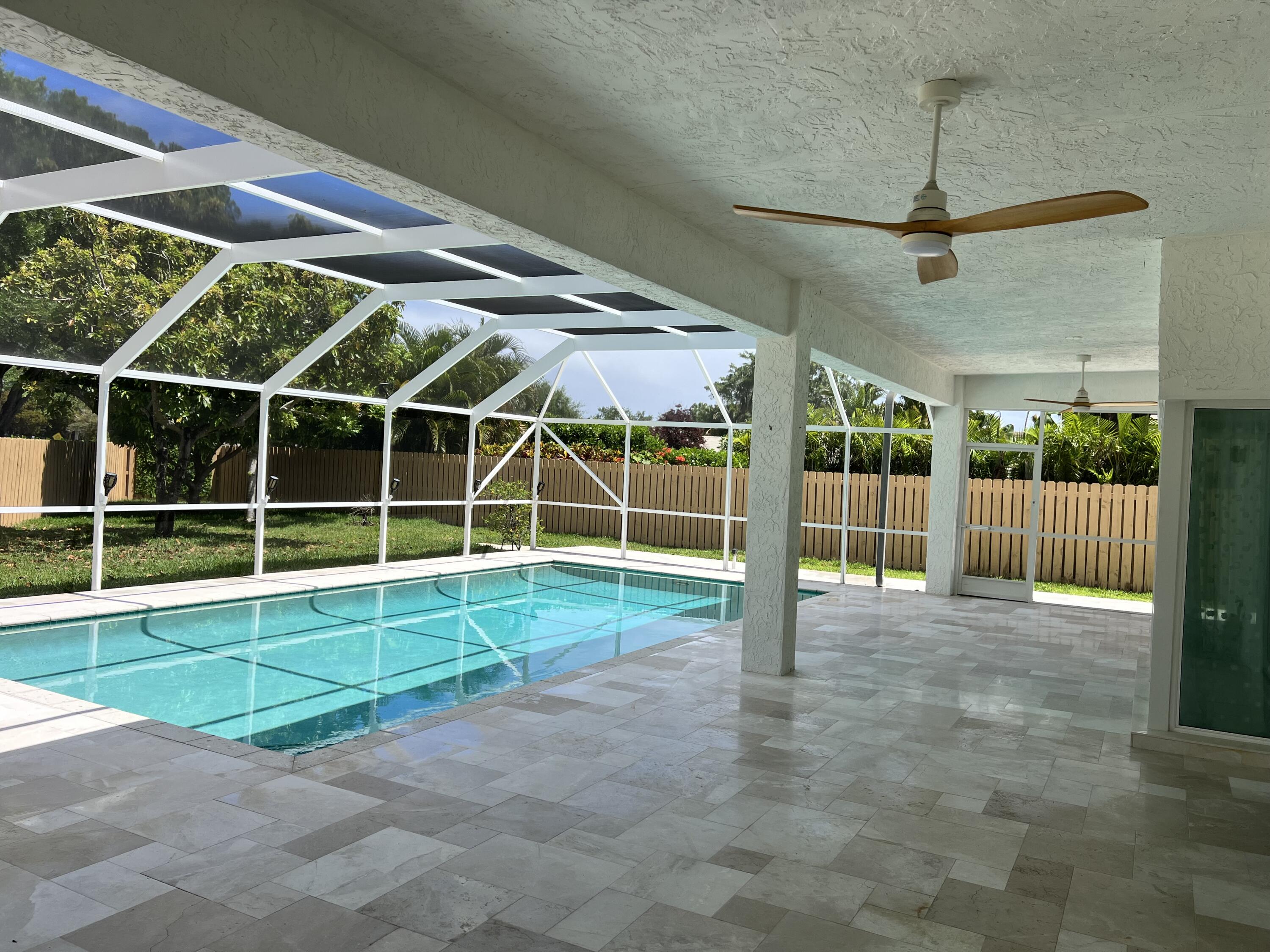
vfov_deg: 53.1
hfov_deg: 67.3
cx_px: 635
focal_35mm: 26
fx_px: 954
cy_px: 476
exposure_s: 1/2571
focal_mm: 5.7
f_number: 1.5
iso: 50
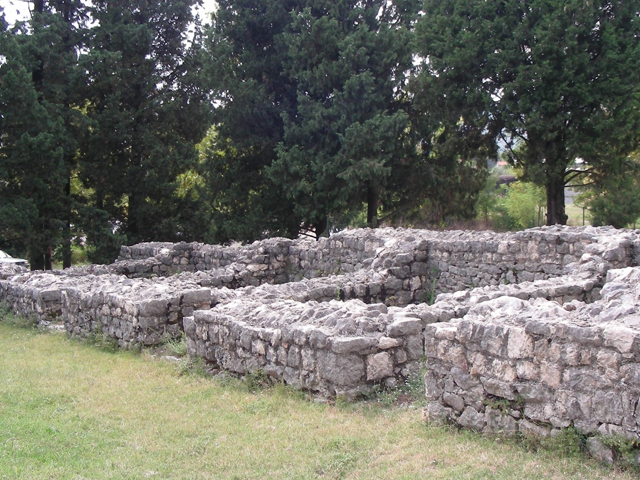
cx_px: 340
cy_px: 216
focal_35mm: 53
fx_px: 980
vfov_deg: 27.5
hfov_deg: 36.2
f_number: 4
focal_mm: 6.3
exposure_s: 1/95.7
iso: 50
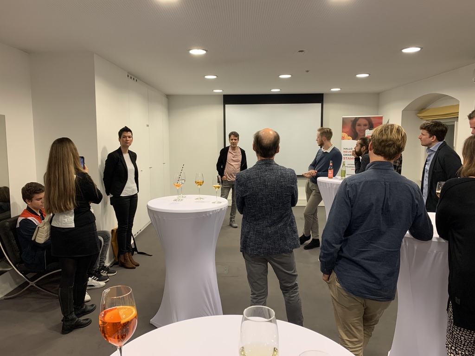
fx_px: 357
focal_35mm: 26
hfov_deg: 67.3
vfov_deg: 53.1
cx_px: 238
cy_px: 178
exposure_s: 1/50
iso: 64
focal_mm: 4.25
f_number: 1.8
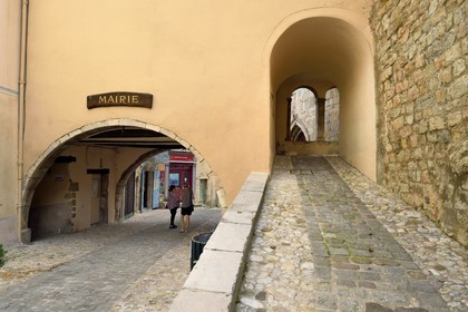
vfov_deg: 53.1
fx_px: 312
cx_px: 234
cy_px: 156
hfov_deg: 73.7
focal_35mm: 24
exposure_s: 1/160
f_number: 10
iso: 200
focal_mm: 24
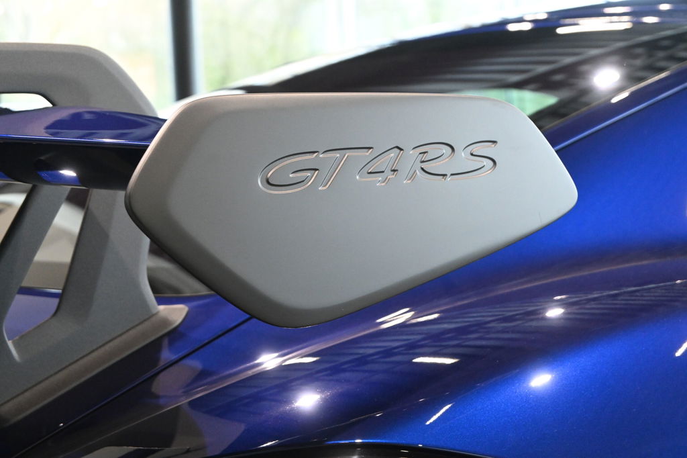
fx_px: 1431
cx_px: 344
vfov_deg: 18.2
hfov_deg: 27.0
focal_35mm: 75
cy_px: 229
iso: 3200
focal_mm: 50
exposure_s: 1/125
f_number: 6.3
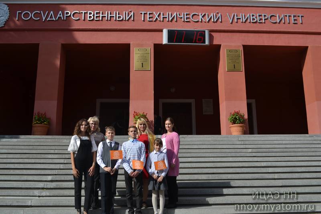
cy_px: 107
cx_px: 160
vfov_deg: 40.0
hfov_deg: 57.2
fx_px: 294
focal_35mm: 33
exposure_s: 1/250
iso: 100
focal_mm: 22
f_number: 8
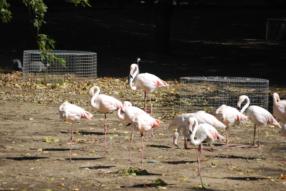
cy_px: 96
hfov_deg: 8.1
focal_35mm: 255
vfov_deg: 5.4
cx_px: 143
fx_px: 2028
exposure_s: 1/1250
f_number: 4.8
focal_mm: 170
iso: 200
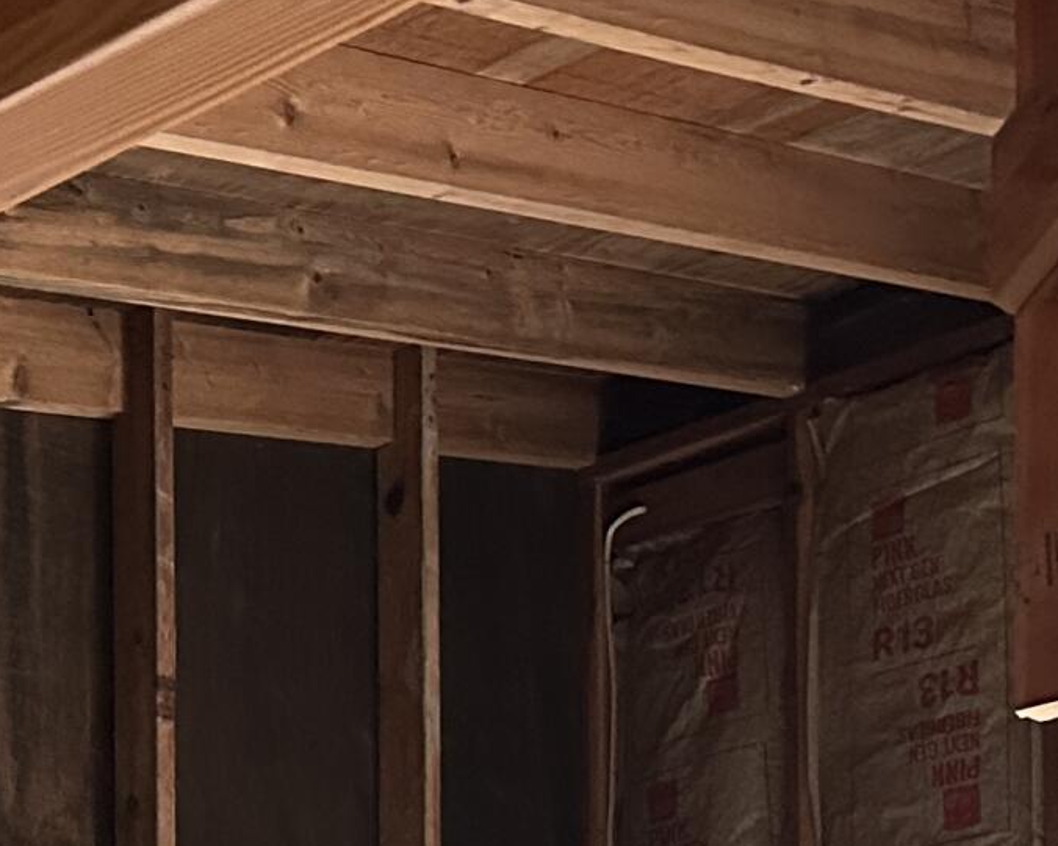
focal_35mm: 104
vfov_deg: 12.8
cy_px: 1725
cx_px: -415
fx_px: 3257
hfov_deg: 17.1
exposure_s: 1/60
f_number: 1.78
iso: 640
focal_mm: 6.86
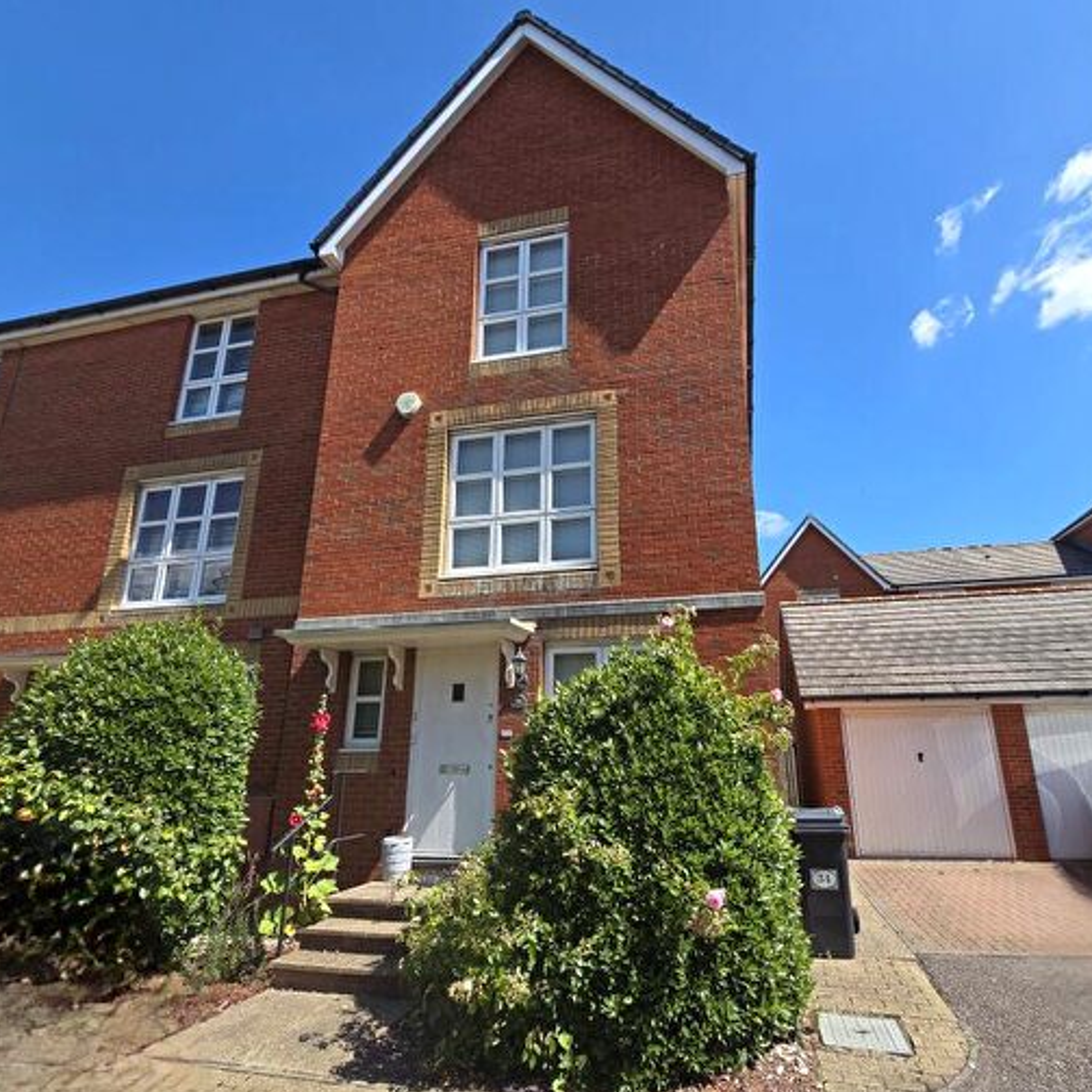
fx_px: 571
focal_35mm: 16
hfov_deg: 87.1
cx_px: 610
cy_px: 566
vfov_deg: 87.4
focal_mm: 2.2
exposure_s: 1/2000
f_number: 2.2
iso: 64
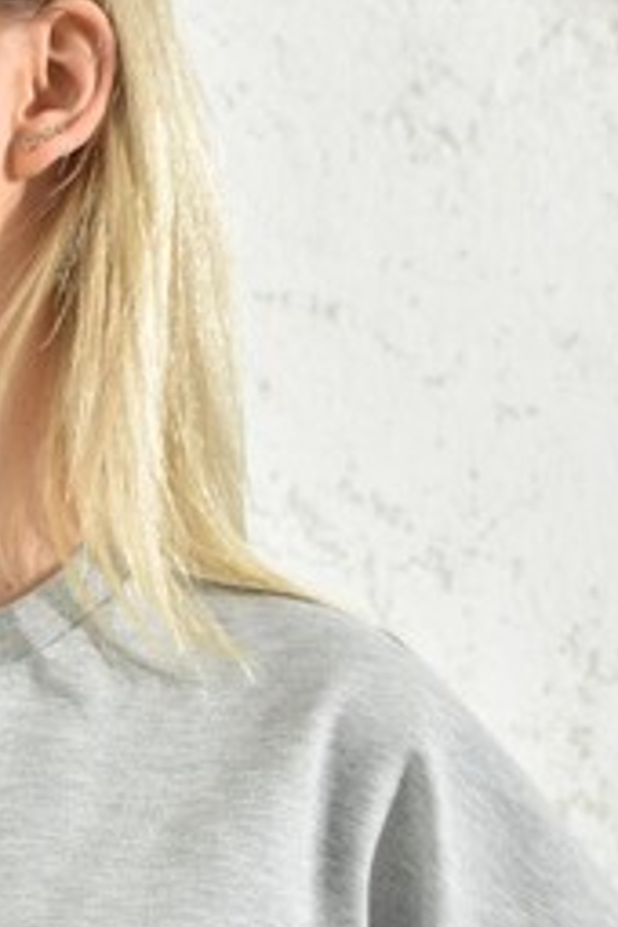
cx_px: -25
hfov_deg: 13.1
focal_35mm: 103
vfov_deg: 19.2
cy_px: 974
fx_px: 2652
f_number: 7.1
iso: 100
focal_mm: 35
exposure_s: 1/160
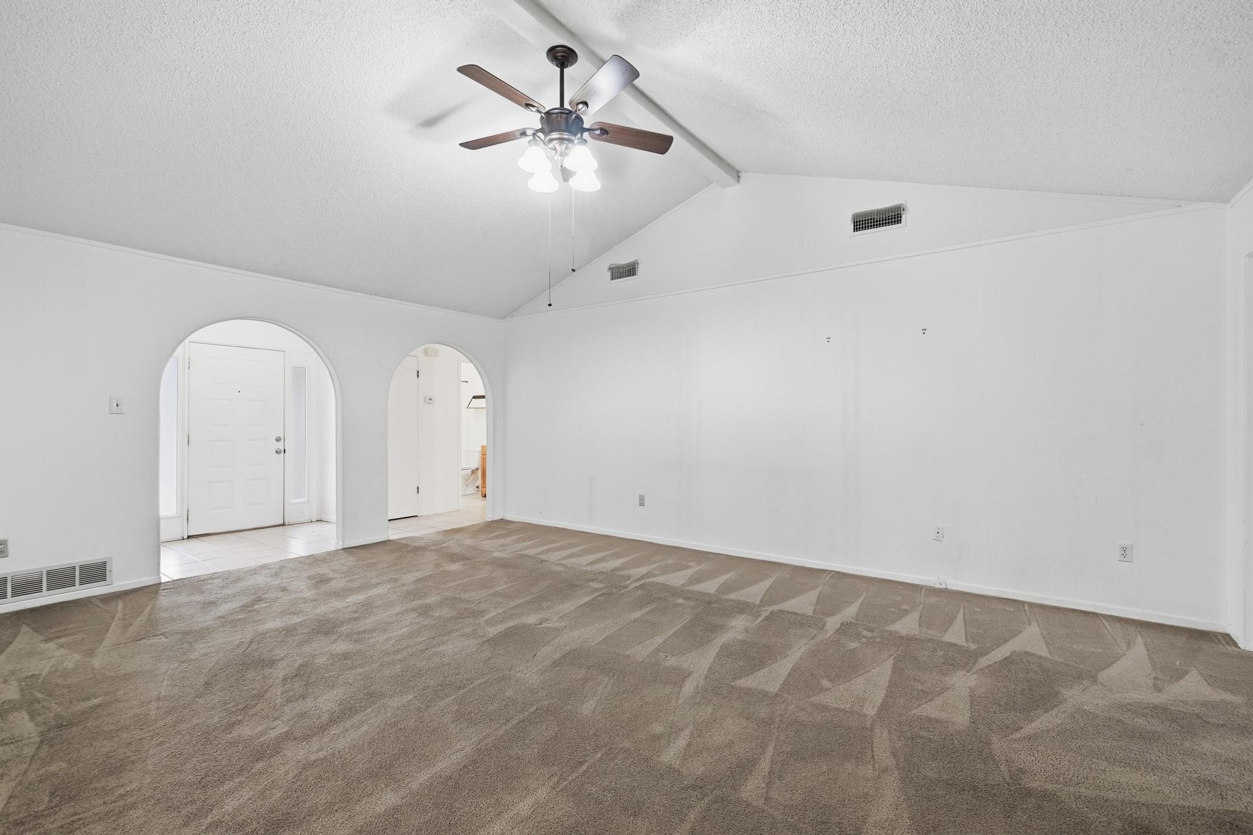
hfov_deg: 100.4
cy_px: 418
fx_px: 522
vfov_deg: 77.3
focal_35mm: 15
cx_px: 626
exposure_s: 1/125
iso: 640
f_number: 8
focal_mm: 10
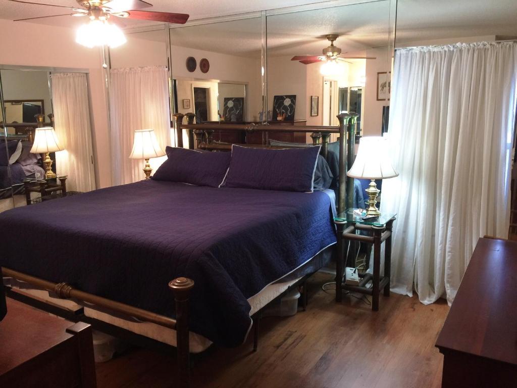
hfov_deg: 61.7
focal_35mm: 29
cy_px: 194
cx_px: 258
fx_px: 433
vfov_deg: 48.2
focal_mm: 4.15
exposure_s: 1/15
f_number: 2.2
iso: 50
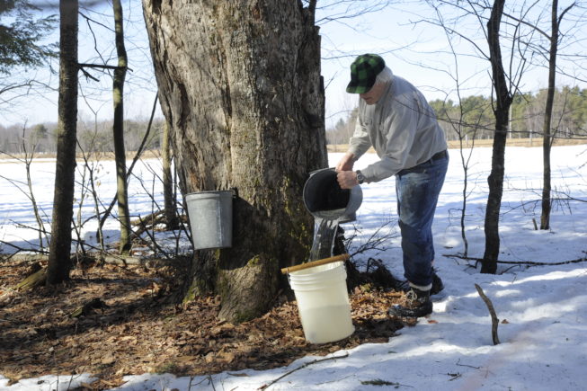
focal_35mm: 62
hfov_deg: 32.4
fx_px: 1011
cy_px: 196
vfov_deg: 21.9
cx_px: 294
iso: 400
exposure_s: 1/200
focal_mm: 62
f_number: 13
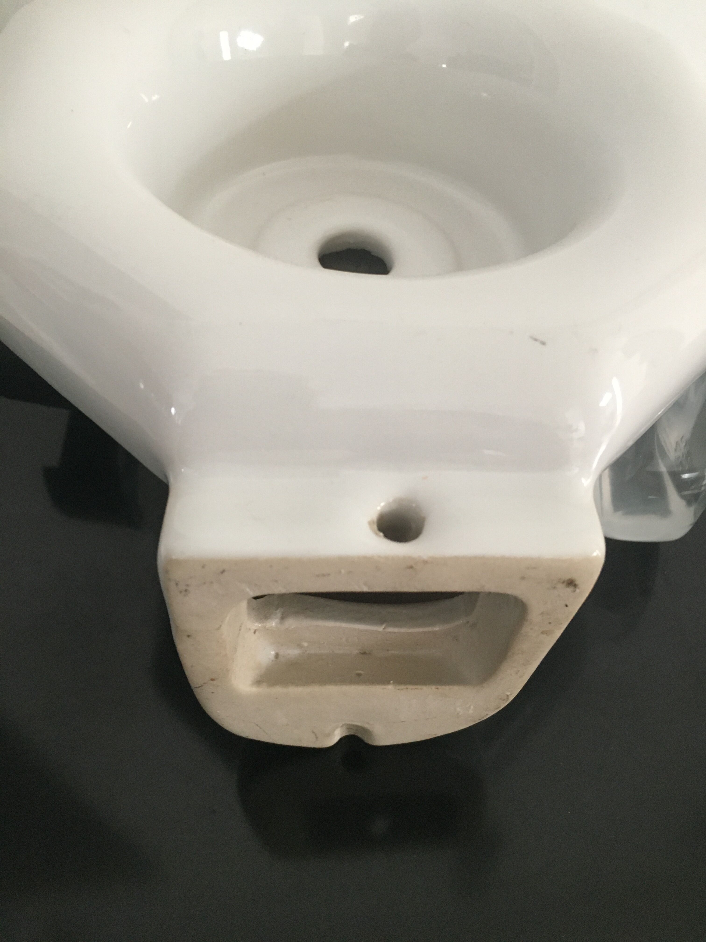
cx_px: 353
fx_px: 789
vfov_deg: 61.7
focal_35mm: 29
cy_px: 471
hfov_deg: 48.2
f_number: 2.2
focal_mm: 4.15
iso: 200
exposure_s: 1/33
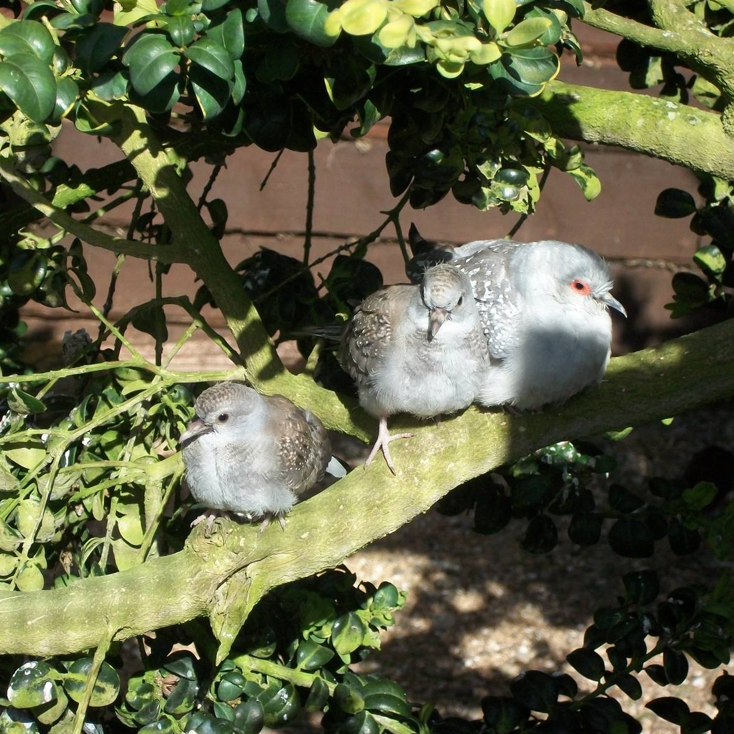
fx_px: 2735
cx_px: 387
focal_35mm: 114
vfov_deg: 15.3
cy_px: 369
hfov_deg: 15.3
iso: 156
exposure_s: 1/500
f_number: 5.2
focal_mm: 17.1
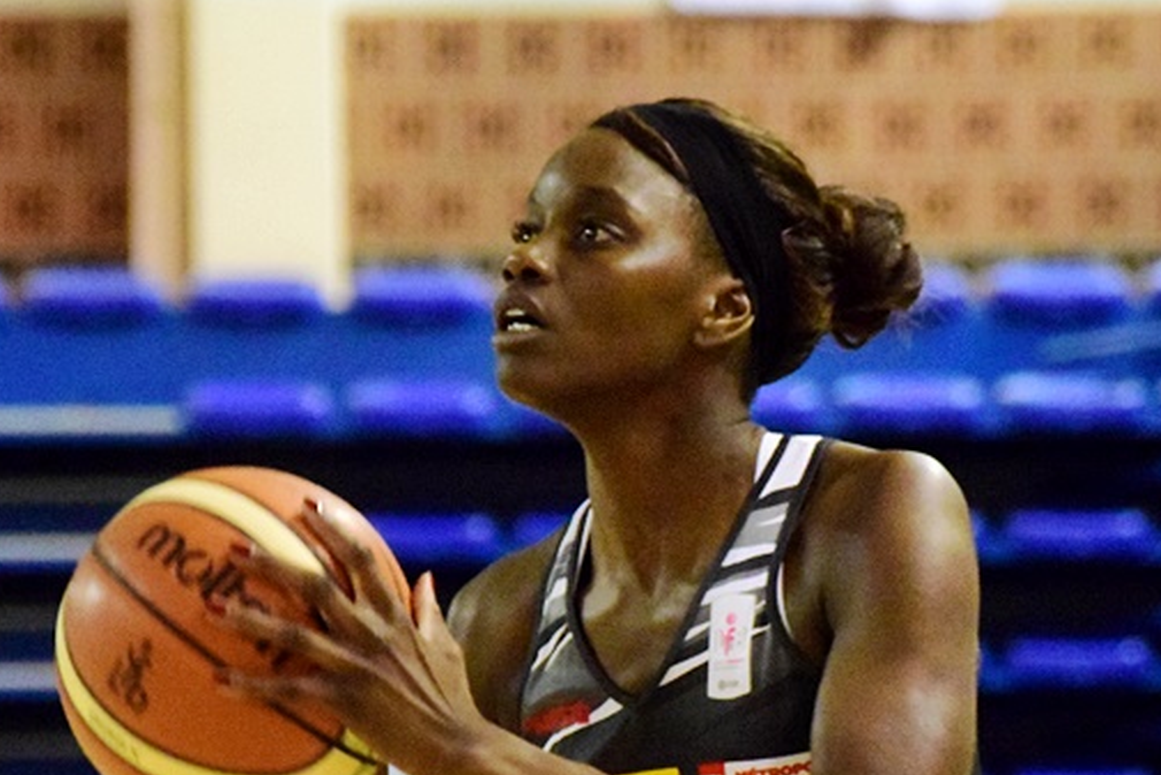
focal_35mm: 442
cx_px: 628
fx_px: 14256
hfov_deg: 4.7
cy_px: 494
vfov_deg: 3.1
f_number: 6.3
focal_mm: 155
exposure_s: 1/500
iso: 12800
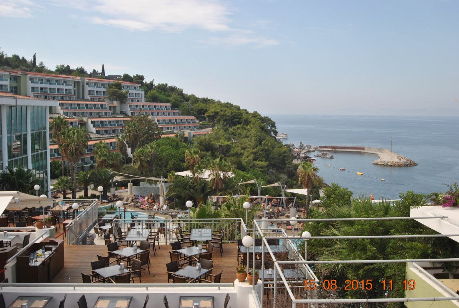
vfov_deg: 37.0
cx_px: 230
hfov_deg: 53.1
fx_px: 460
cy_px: 154
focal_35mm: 36
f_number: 8
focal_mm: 24
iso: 100
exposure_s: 1/200
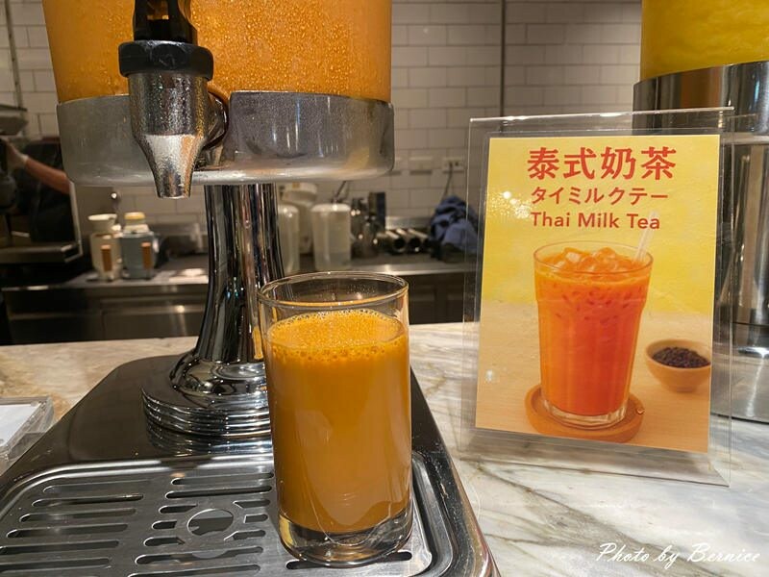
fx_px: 578
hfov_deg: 67.3
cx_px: 384
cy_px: 288
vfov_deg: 53.1
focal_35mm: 26
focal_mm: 4.25
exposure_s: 1/60
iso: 100
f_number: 1.8
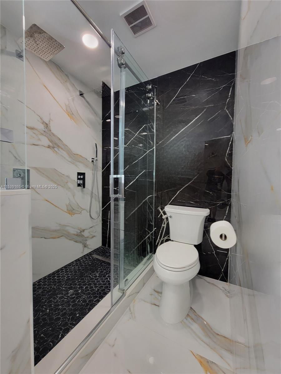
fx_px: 141
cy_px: 187
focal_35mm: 13
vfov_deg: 106.2
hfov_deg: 89.9
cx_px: 140
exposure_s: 1/60.2
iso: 100
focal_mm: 2.2
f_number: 2.2
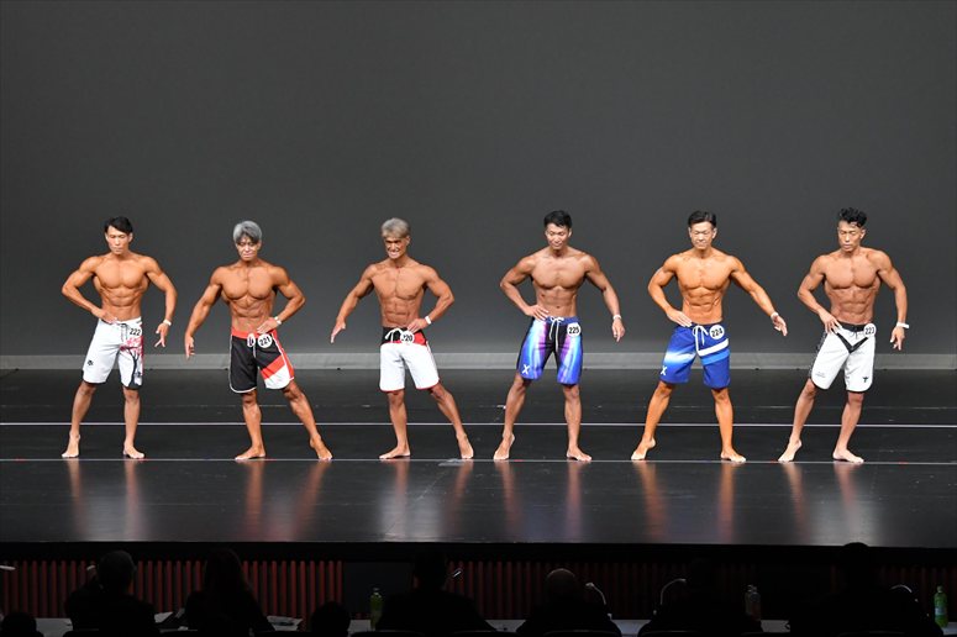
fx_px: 3906
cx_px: 478
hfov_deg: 14.0
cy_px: 318
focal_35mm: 147
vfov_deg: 9.3
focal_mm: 98
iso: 4000
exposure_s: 1/400
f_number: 5.6
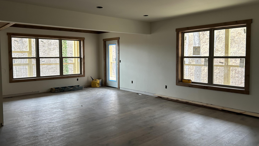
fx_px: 199
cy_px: 62
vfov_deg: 40.1
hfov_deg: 66.1
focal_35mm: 29
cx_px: 127
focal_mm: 5.7
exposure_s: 1/60
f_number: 1.5
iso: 200
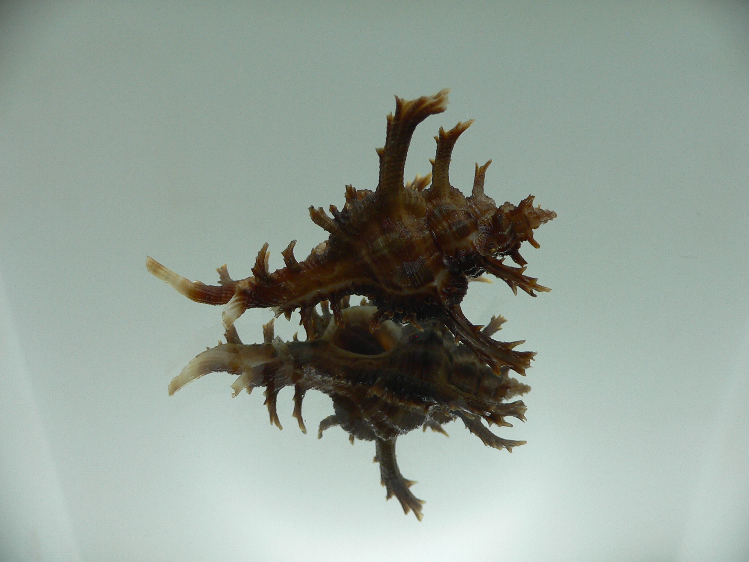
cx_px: 374
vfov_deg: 40.7
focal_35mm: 35
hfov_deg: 52.6
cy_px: 281
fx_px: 757
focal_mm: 4.6
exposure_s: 1/80
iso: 80
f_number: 2.8
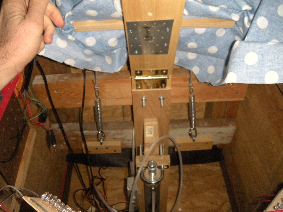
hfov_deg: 52.6
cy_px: 106
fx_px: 286
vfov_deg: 40.7
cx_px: 142
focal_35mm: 35
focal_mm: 5.9
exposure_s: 1/60
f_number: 3.8
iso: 400
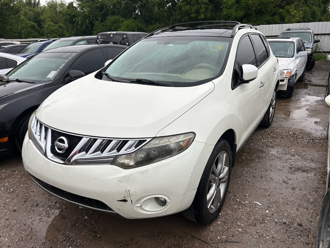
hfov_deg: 67.3
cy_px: 124
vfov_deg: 53.1
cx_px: 165
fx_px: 248
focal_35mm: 26
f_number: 1.5
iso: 50
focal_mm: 5.7
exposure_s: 1/1038
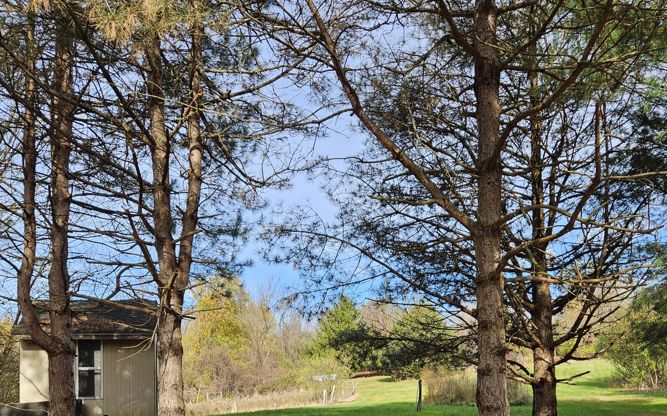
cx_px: 373
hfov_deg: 52.6
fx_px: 672
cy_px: 354
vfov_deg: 33.1
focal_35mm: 37
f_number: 1.8
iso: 25
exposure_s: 1/629
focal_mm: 5.4
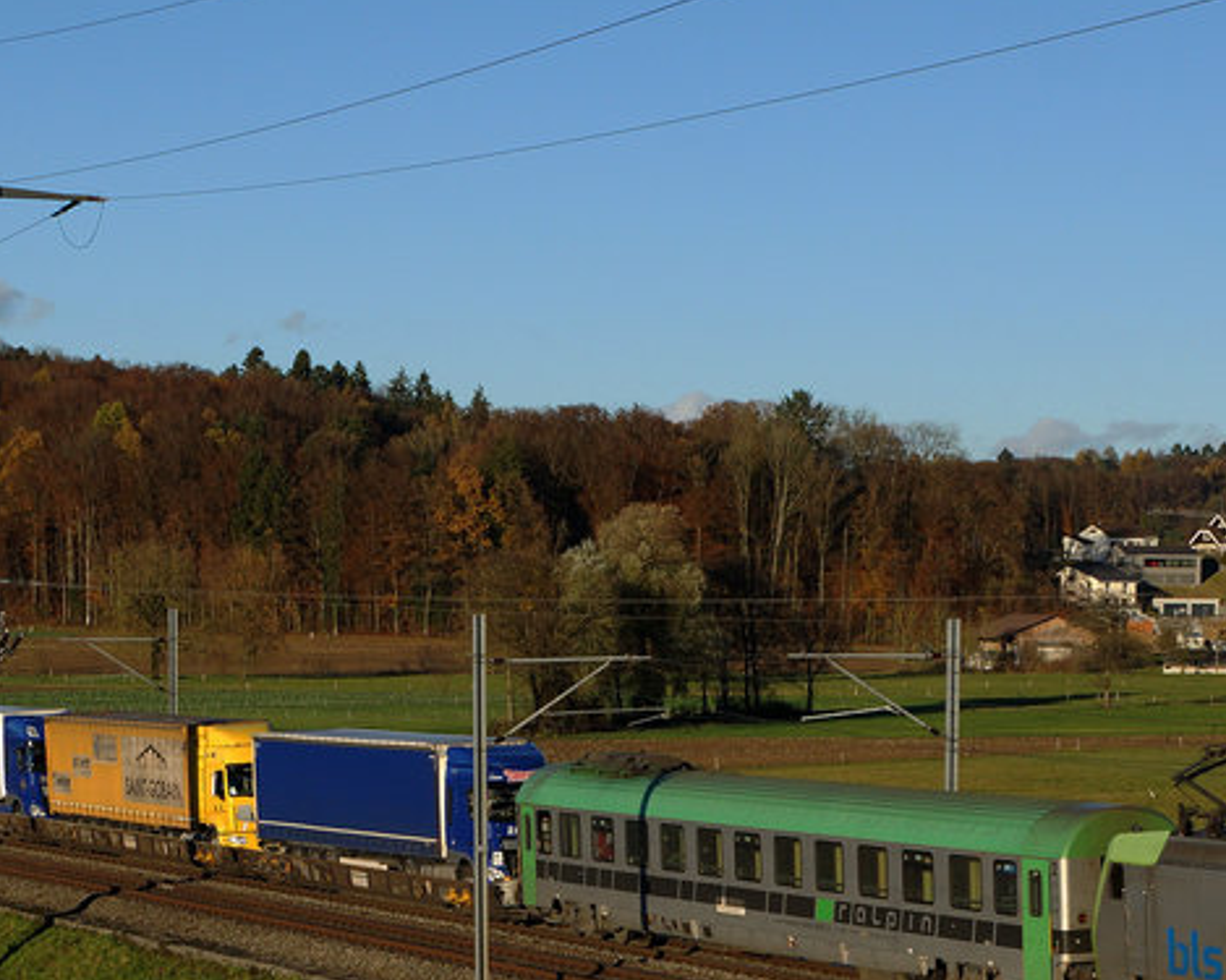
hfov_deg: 17.8
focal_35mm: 108
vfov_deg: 14.1
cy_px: 925
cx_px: 473
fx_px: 3918
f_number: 5.6
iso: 200
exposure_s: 1/800
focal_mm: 30
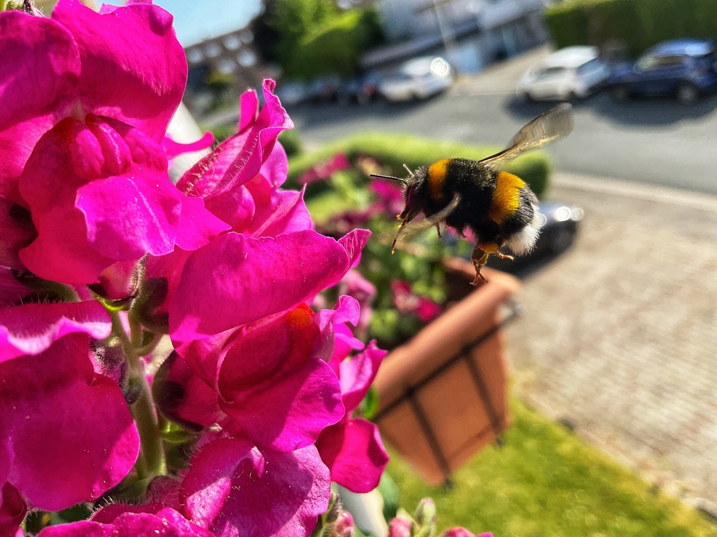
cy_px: 268
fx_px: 601
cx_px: 358
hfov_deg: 61.7
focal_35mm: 29
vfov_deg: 48.2
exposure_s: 1/620
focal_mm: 3
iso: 16
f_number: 1.8
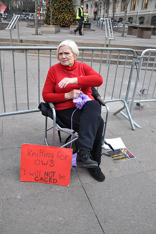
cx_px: 78
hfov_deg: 41.6
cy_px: 117
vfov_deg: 59.5
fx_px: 205
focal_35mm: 32
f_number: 5
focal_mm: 21
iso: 400
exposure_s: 1/100
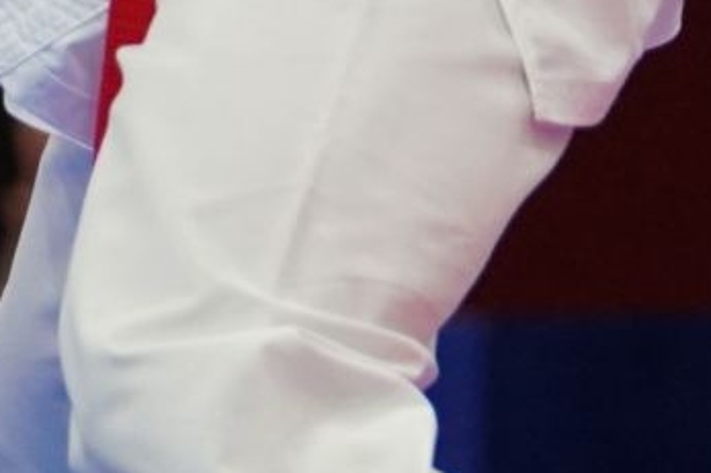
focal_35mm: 1851
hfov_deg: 1.1
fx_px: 36538
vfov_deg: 0.7
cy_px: -751
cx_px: -350
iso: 2500
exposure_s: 1/1000
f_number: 4
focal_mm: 238
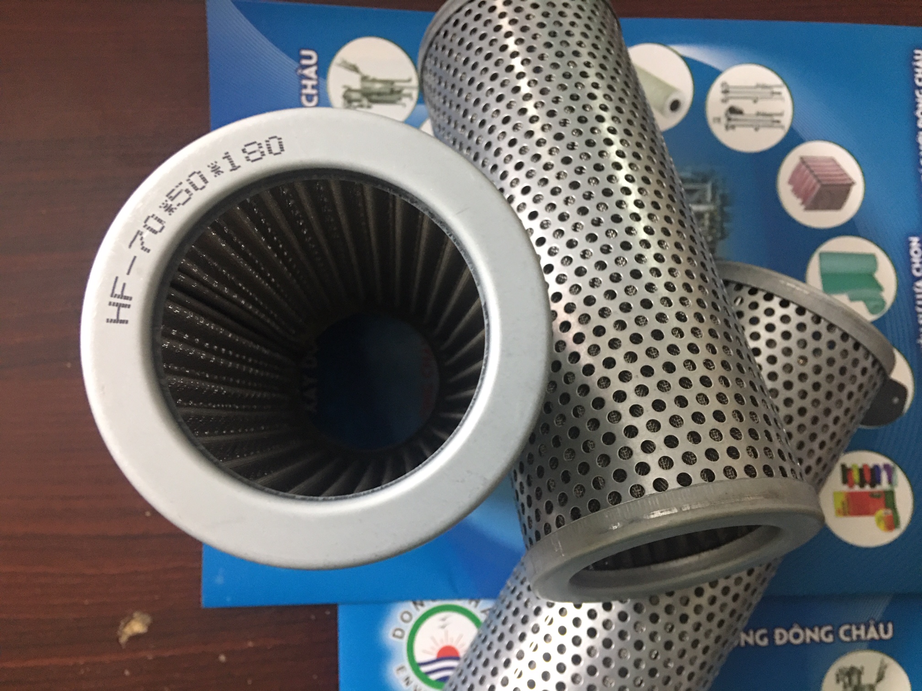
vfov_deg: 48.2
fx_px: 772
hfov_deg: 61.7
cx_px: 461
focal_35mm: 29
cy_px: 346
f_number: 2.2
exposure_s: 1/8
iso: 100
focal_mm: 4.15
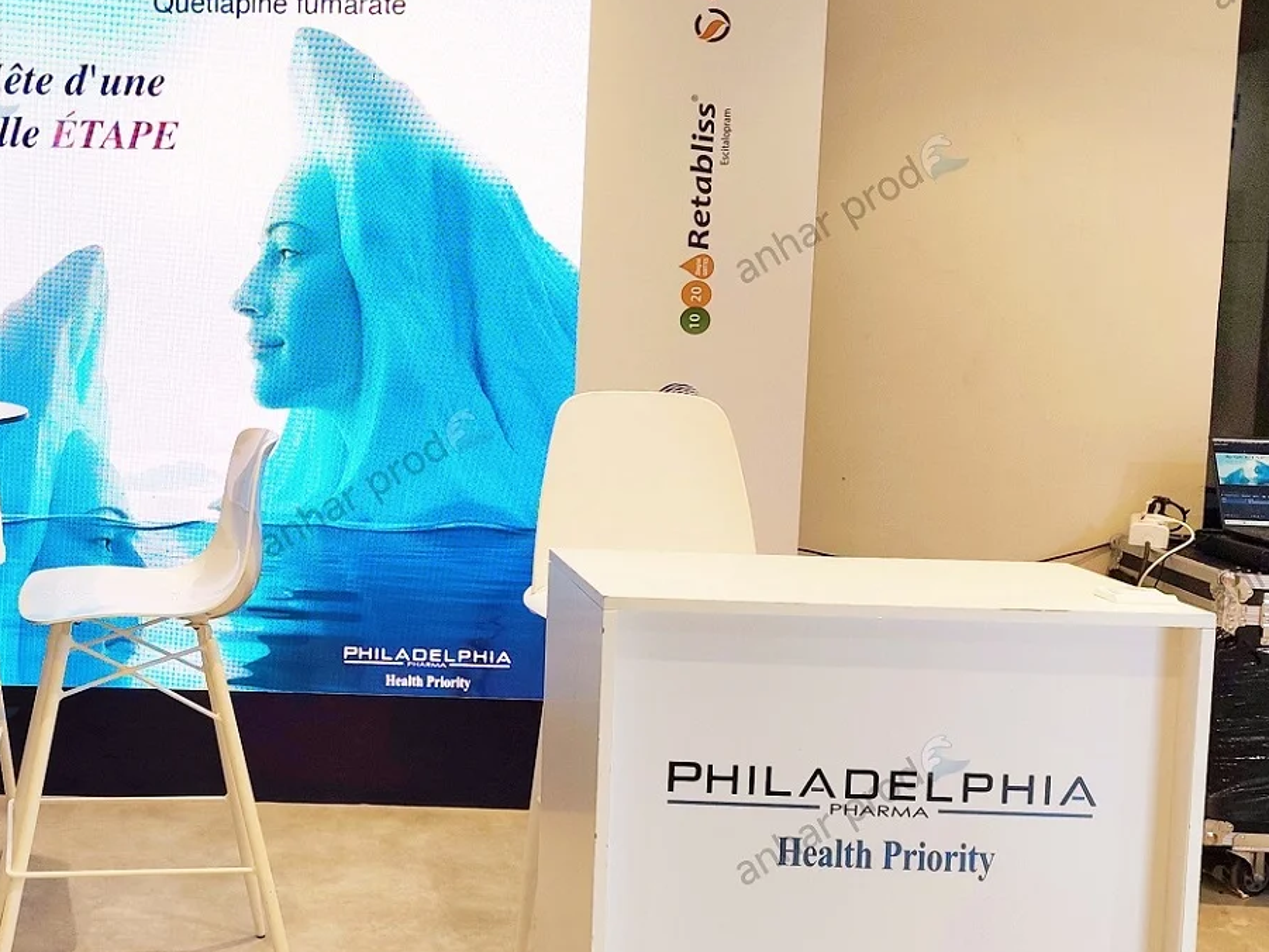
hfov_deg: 36.9
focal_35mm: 49
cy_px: 421
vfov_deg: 29.7
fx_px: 1797
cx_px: 172
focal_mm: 6.19
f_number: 1.65
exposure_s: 1/100
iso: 250
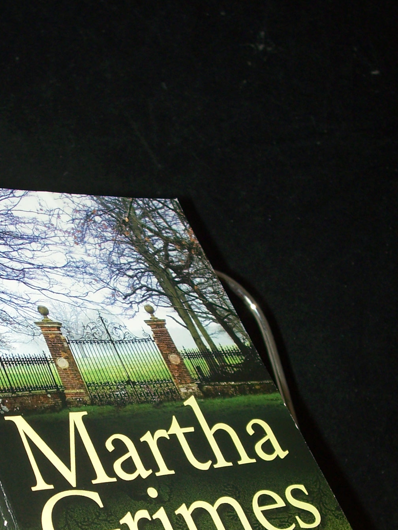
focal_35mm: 72
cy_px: 441
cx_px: 101
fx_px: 1104
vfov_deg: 26.4
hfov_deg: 20.3
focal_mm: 7
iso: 80
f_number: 2.8
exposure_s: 1/60
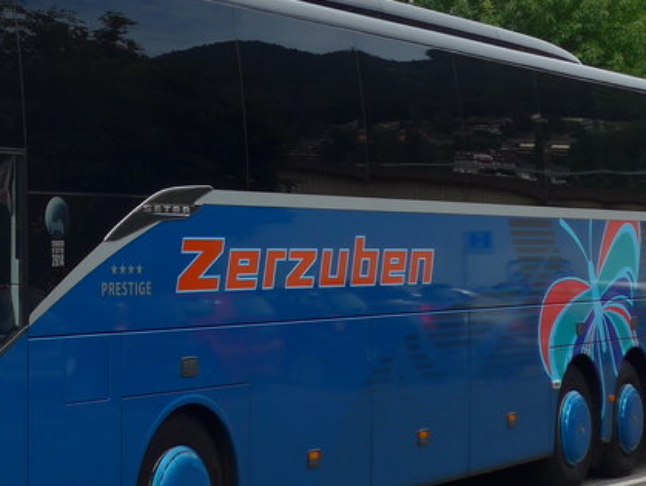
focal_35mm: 103
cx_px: 17
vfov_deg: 14.4
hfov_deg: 18.6
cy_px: 185
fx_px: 1924
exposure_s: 1/1600
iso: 80
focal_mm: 7.5
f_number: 2.8
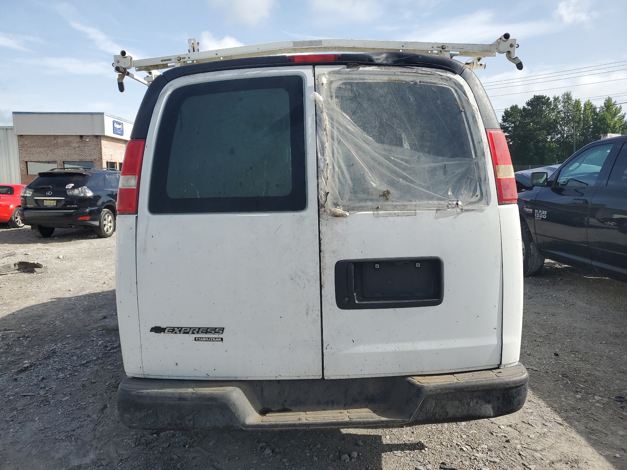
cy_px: 235
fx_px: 471
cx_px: 314
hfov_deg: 67.3
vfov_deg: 53.1
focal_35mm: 26
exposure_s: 1/3333
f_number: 1.5
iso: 50
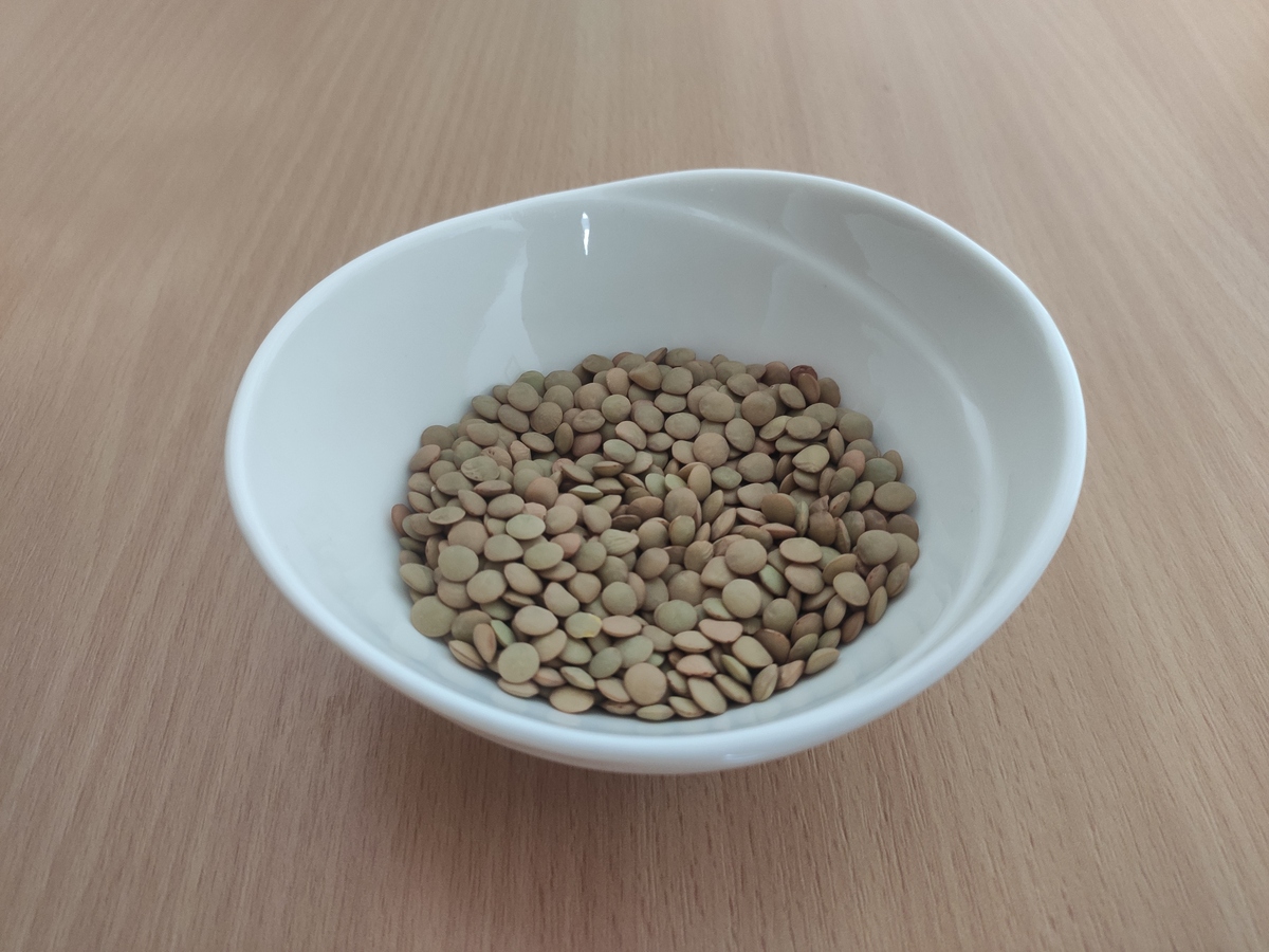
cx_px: 634
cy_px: 476
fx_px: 916
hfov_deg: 69.4
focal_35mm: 25
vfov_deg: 54.9
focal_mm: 4.74
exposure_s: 1/30
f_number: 1.79
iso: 1255
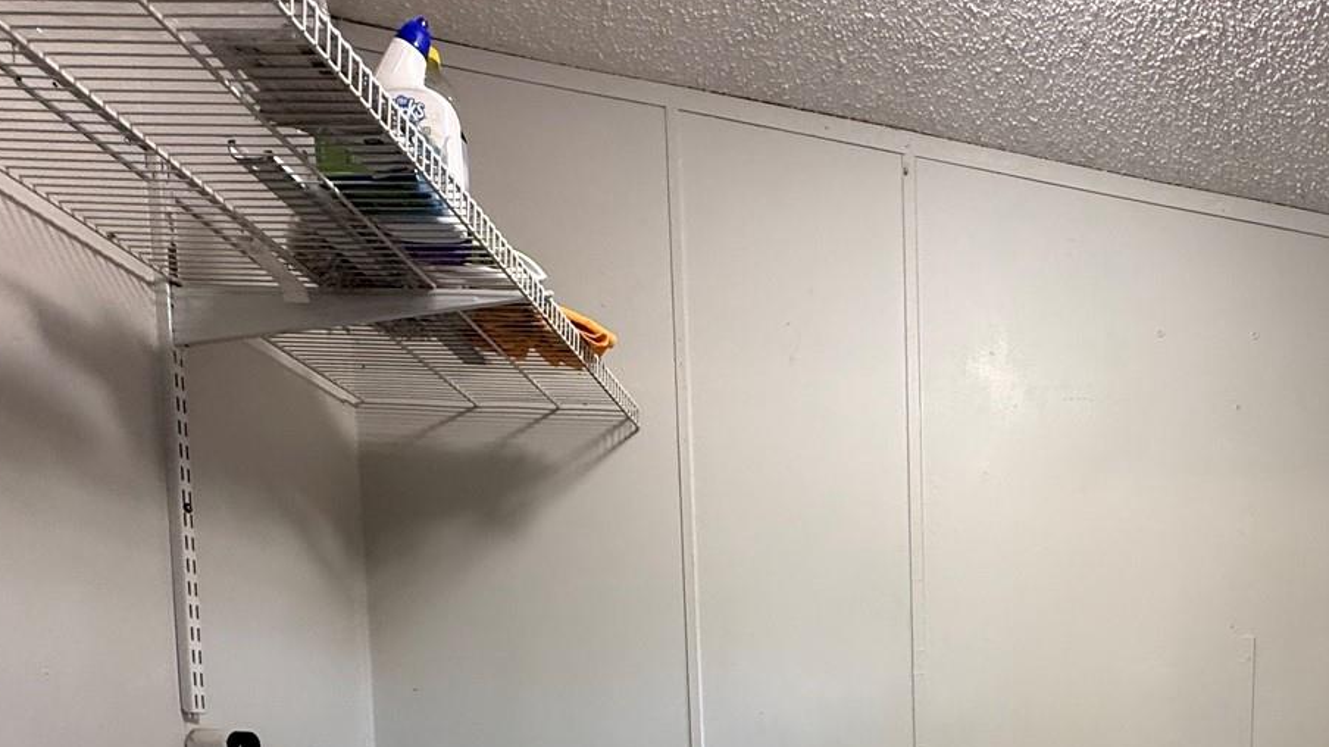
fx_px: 951
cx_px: 989
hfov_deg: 65.8
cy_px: 850
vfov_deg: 35.6
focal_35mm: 27
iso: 160
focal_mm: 2.22
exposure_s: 1/60
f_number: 2.2
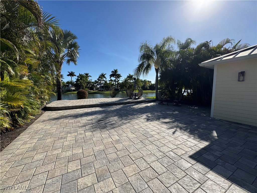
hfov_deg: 102.1
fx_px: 104
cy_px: 96
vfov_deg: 85.7
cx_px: 128
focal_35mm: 14
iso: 50
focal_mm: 2.22
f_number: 2.2
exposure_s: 1/2770
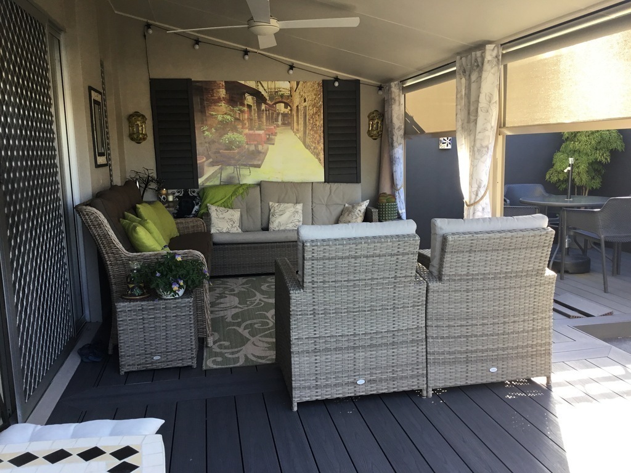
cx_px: 316
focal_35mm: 31
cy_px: 236
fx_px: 565
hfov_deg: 58.4
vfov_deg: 45.4
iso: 50
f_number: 2.4
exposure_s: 1/100
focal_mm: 3.3
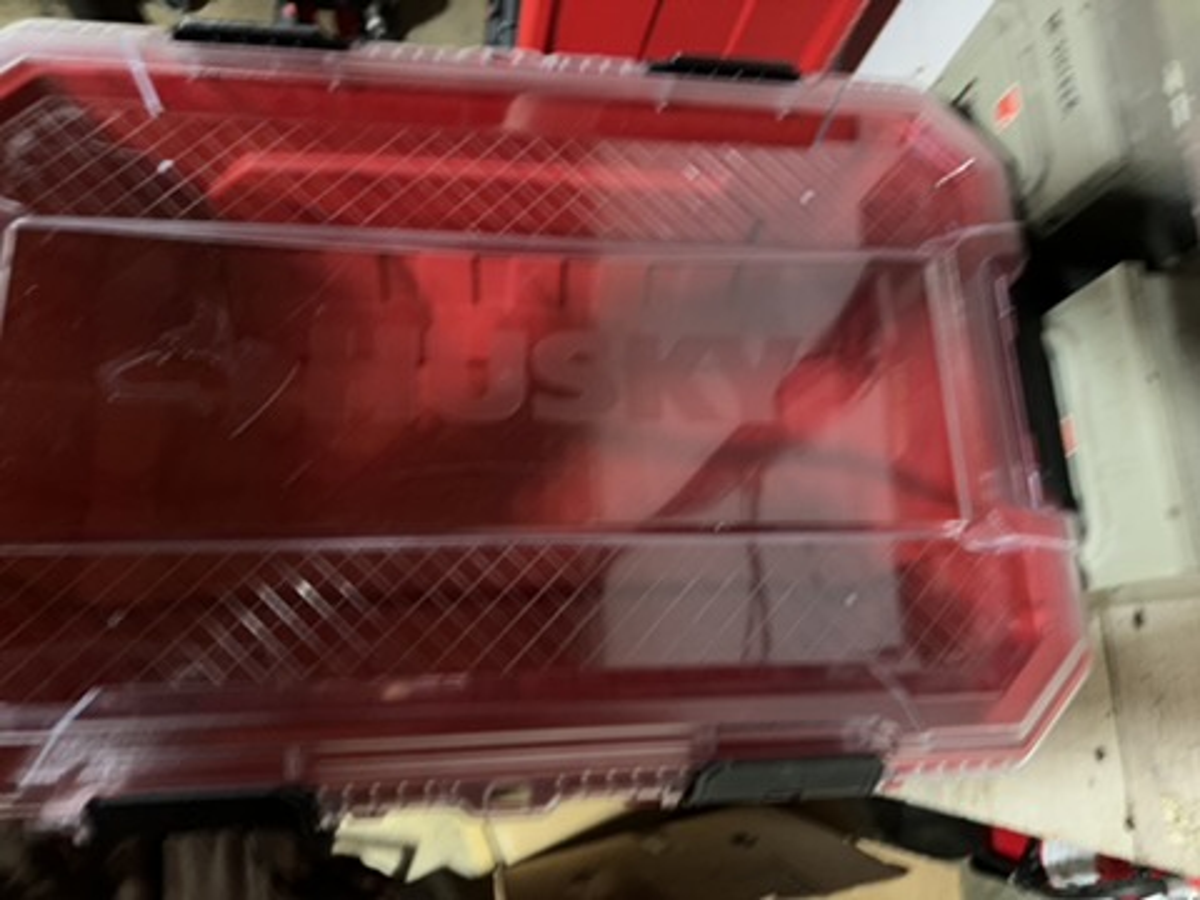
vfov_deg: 56.8
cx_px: 600
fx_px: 832
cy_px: 450
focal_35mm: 24
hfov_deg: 71.6
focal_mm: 6.76
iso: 800
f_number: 1.78
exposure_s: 1/24
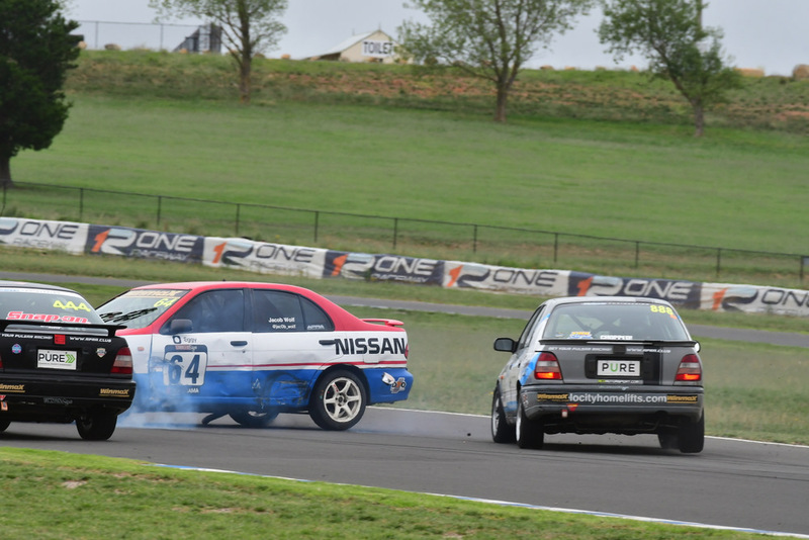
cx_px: 404
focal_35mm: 540
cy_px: 270
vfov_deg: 2.5
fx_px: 12139
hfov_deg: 3.8
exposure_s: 1/640
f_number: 11
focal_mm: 360
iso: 640
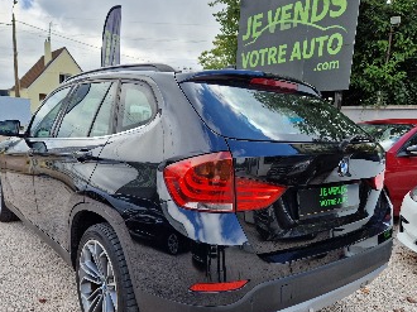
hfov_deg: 61.7
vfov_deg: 48.0
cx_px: 207
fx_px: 349
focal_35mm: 29
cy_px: 179
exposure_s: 1/516
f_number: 1.8
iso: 50
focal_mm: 5.4
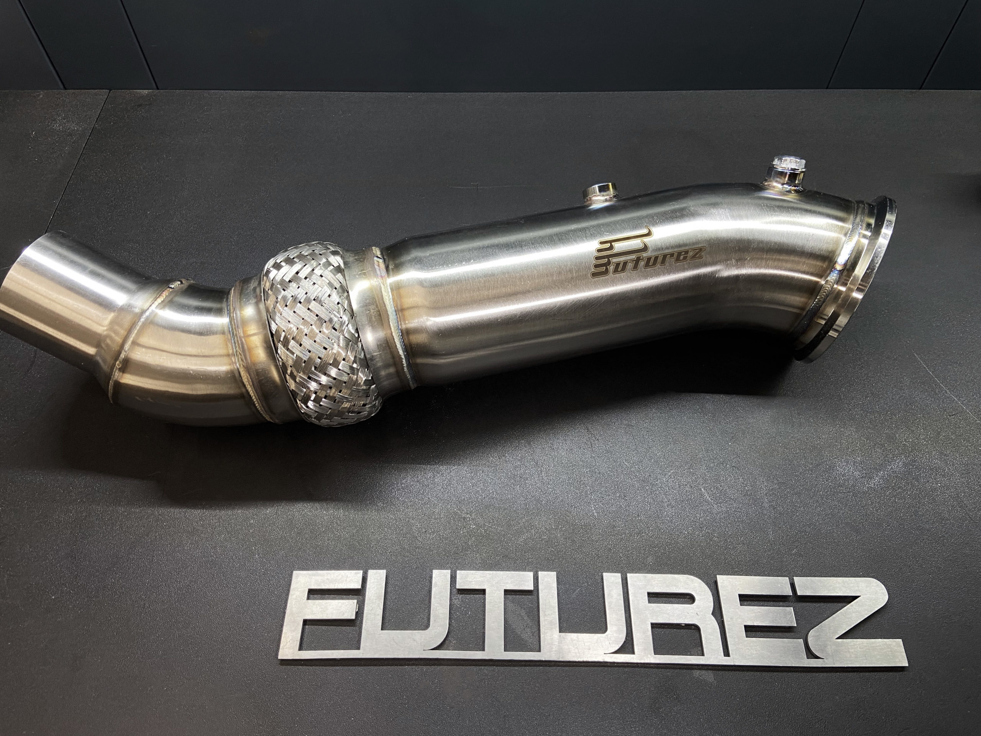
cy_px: 368
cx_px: 490
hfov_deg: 67.3
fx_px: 737
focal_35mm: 26
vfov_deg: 53.1
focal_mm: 4.25
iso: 80
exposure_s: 1/49
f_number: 1.8
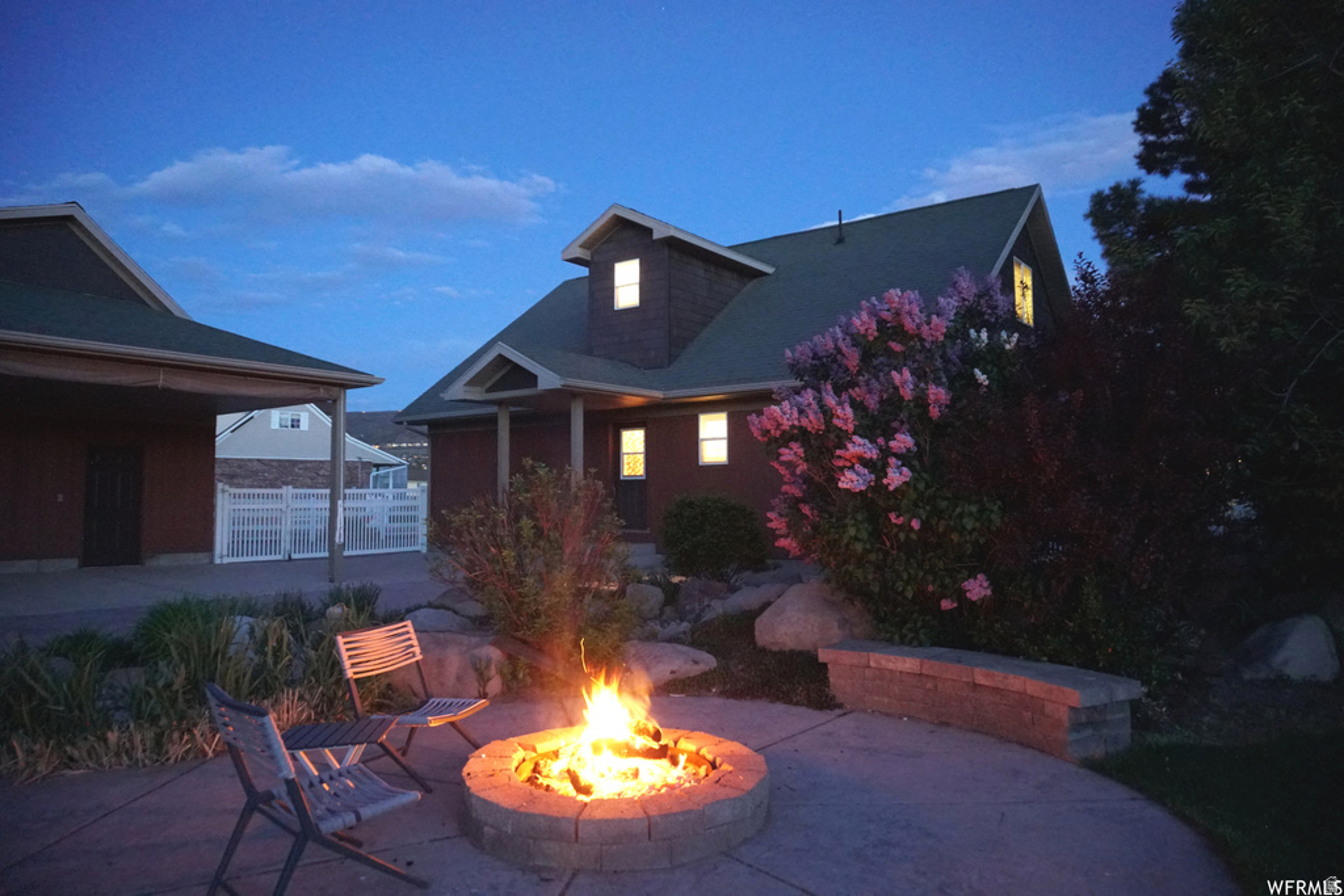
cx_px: 672
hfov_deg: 73.7
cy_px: 448
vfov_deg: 53.1
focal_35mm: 24
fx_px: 896
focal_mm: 16
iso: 6400
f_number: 3.5
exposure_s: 1/8
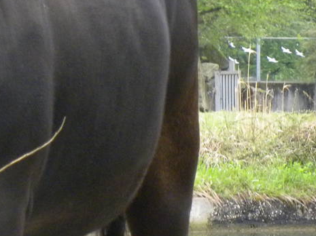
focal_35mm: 558
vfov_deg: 2.7
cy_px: -20
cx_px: -135
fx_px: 5090
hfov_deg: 3.5
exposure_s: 1/74.1
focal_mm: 28.8
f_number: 4.5
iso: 269
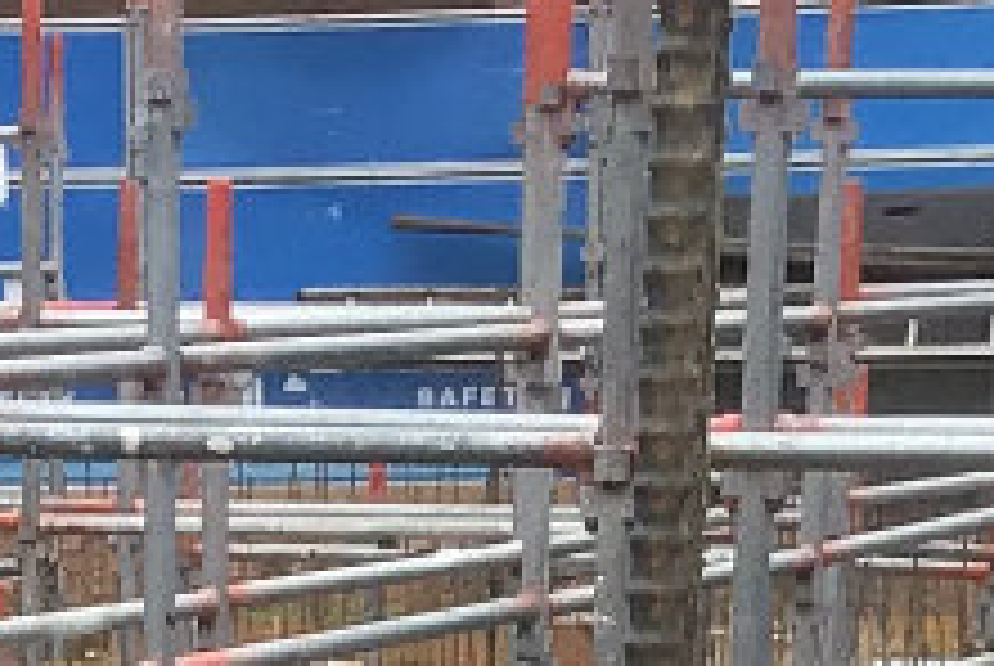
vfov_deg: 5.3
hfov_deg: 8.8
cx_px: -67
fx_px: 6442
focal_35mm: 233
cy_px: 2588
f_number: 2.4
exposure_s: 1/120
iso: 32
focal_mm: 3.3
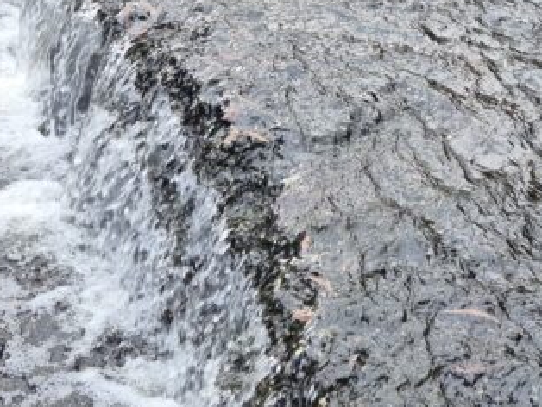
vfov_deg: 18.8
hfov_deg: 25.8
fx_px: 1175
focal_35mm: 75
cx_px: 368
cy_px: -50
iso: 50
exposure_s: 1/180
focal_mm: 5.4
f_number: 1.8
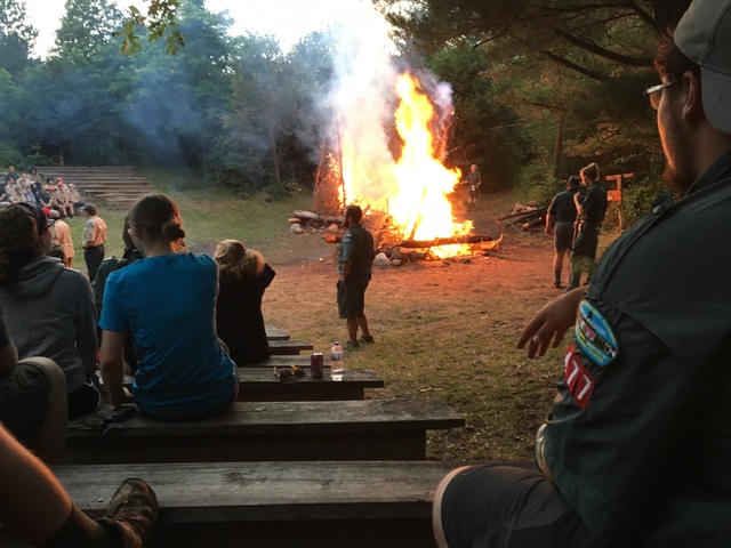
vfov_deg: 48.2
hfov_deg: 61.7
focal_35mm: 29
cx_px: 366
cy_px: 274
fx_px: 612
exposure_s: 1/30
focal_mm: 4.15
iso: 125
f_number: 2.2
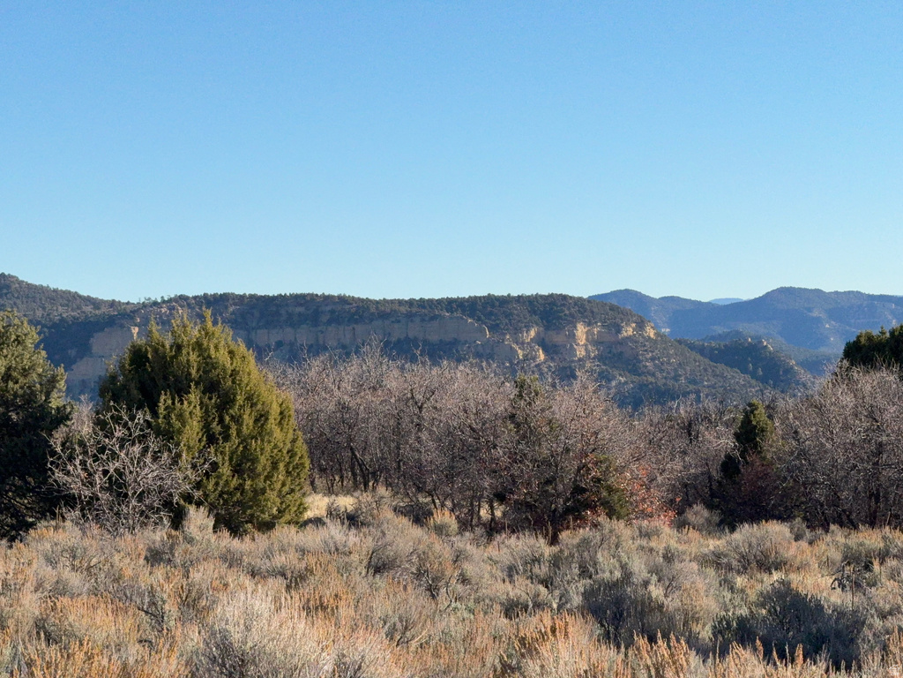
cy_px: 339
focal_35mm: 120
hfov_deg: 16.4
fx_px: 3130
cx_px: 452
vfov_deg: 12.3
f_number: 2.8
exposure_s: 1/4115
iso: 160
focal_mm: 15.66
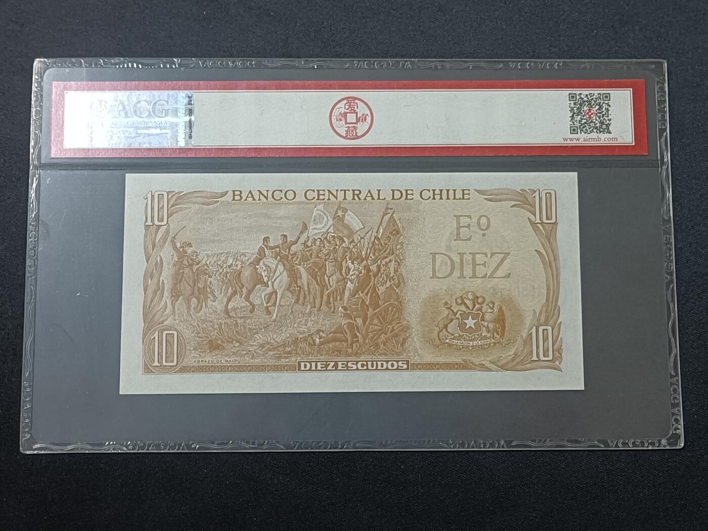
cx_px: 354
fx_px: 1002
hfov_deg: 38.9
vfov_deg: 29.7
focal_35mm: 49
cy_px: 266
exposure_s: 1/30
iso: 1036
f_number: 1.8
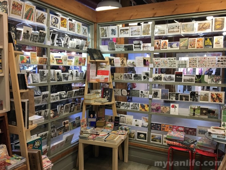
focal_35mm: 29
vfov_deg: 48.2
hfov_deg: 61.7
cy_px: 85
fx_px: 189
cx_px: 113
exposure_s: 1/30
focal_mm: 4.15
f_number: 2.2
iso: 125
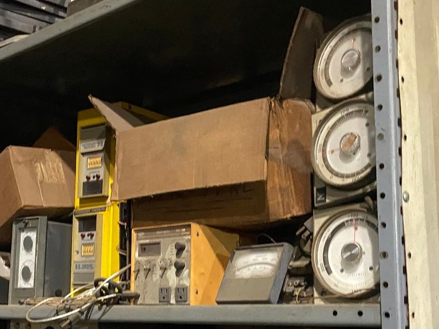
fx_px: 723
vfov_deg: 25.3
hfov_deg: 33.7
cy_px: 257
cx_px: 179
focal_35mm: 57
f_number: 1.8
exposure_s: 1/30
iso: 640
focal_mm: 4.25
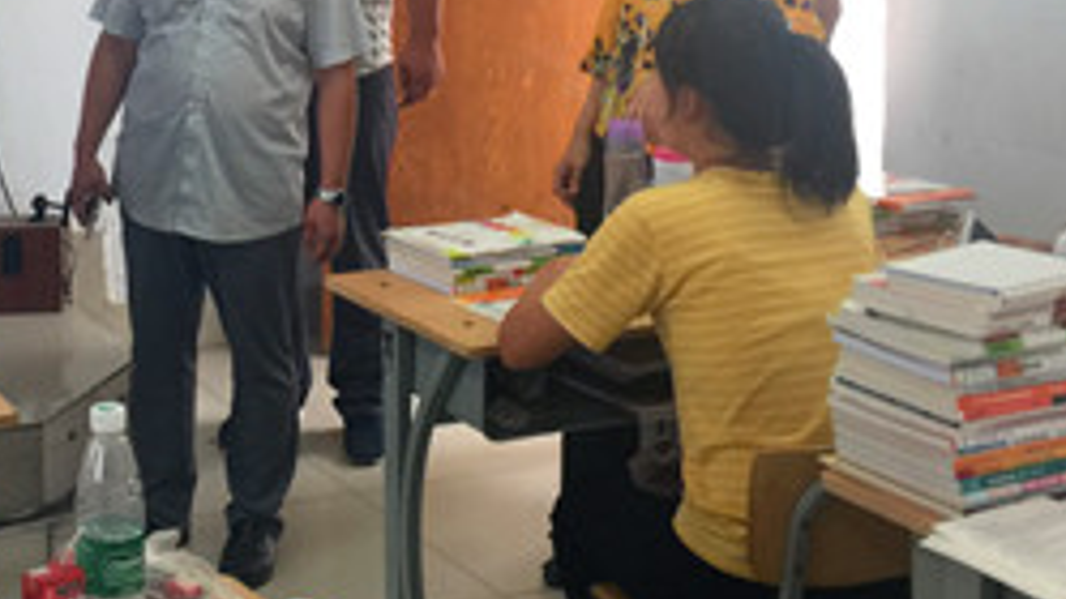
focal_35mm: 71
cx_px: 141
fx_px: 2007
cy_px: -60
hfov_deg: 28.8
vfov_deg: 16.5
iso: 32
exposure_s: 1/33
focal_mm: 4.15
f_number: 2.2
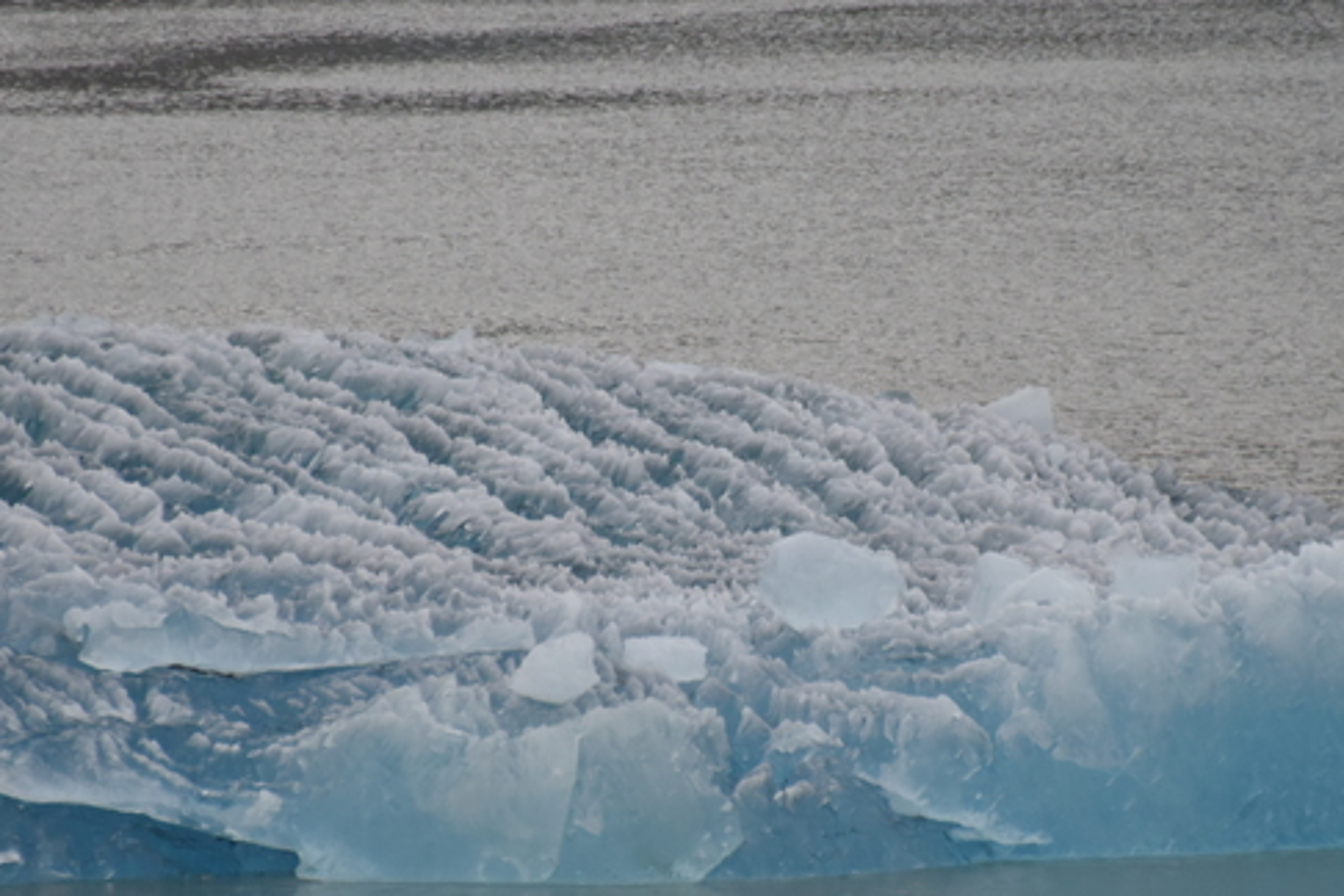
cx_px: 747
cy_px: 512
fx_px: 29491
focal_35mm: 790
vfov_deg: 1.7
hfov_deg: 2.6
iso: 1000
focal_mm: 300
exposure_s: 1/640
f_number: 5.6
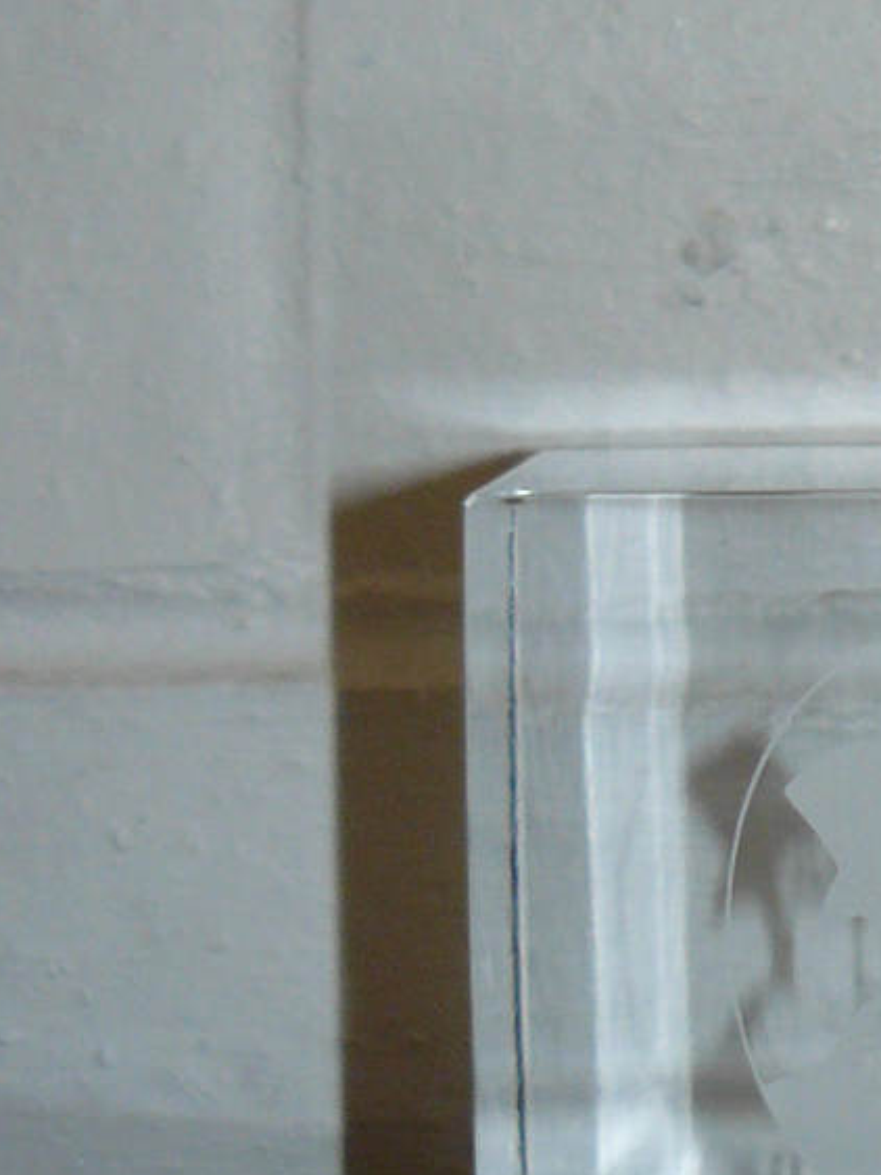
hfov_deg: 10.6
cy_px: 382
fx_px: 4447
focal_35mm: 131
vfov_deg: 15.0
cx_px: 1570
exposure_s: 1/30
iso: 100
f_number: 2.8
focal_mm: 6
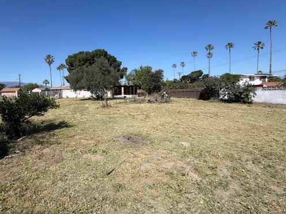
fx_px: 149
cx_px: 115
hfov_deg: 86.8
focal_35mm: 18
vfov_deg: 71.4
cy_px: 96
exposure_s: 1/942
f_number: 2.2
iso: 20
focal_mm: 2.22
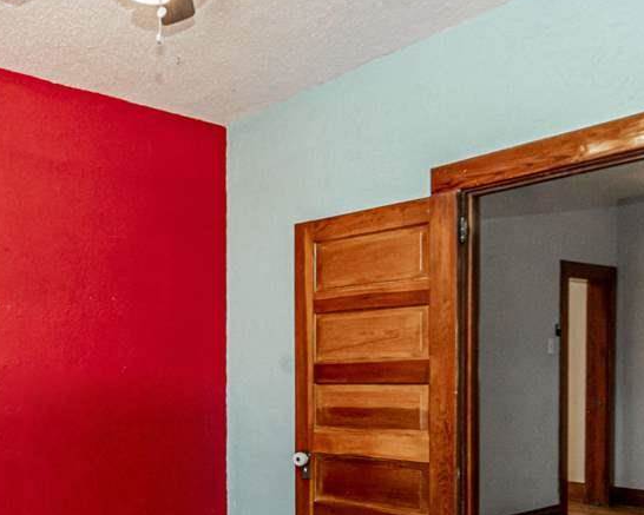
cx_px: 42
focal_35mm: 33
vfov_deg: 42.9
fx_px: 629
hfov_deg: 47.6
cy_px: 398
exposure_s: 1/60
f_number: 10
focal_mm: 10
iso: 800
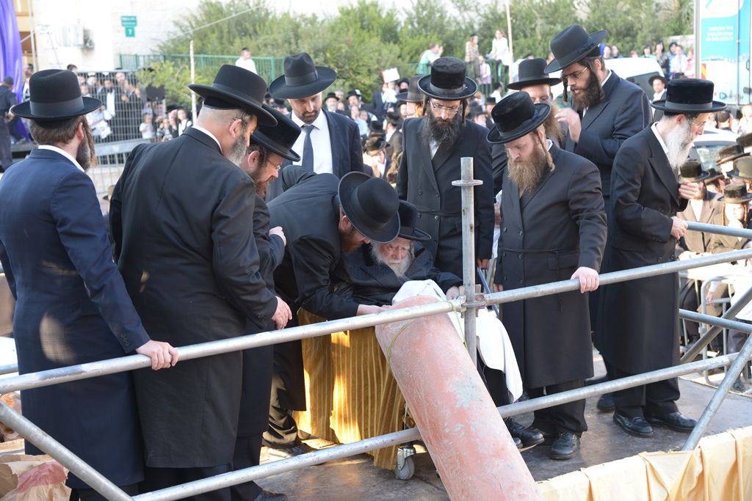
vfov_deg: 23.4
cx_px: 376
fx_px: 1212
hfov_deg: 34.5
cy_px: 250
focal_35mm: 58
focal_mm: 58
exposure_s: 1/80
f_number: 5
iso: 400
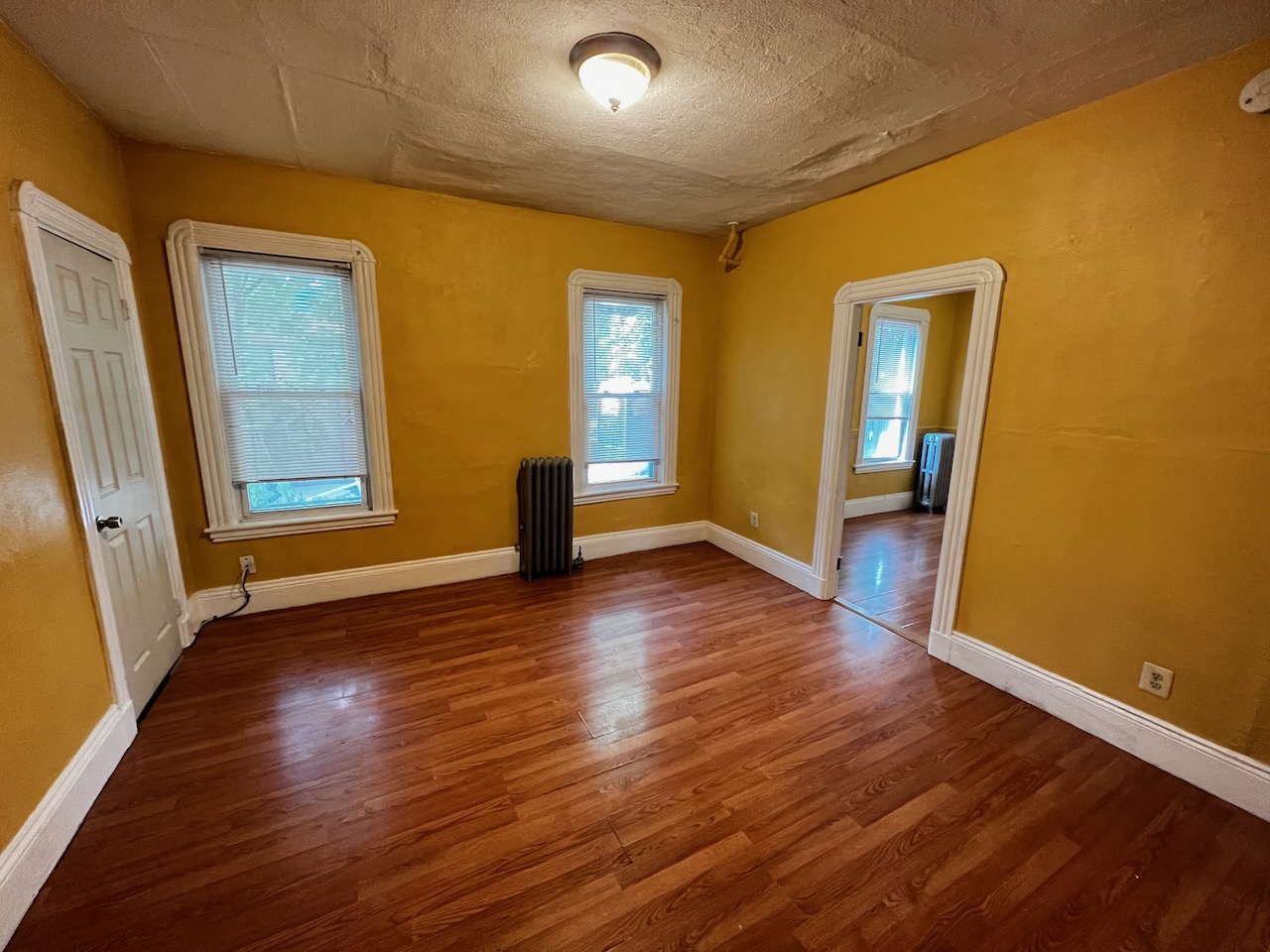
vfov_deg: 89.9
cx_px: 635
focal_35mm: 13
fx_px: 477
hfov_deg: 106.2
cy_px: 476
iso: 640
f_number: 1.8
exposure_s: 1/60
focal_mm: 1.57
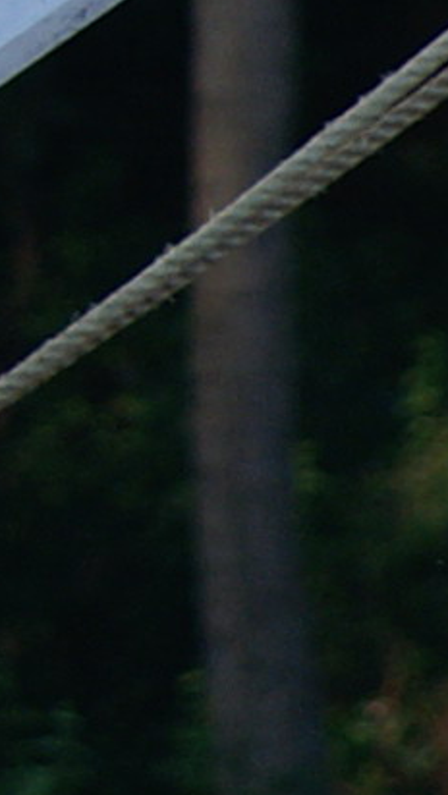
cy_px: -556
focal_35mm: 2406
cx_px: -1477
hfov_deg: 0.5
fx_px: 50770
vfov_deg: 0.9
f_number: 5.6
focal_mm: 210
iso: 200
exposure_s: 1/500
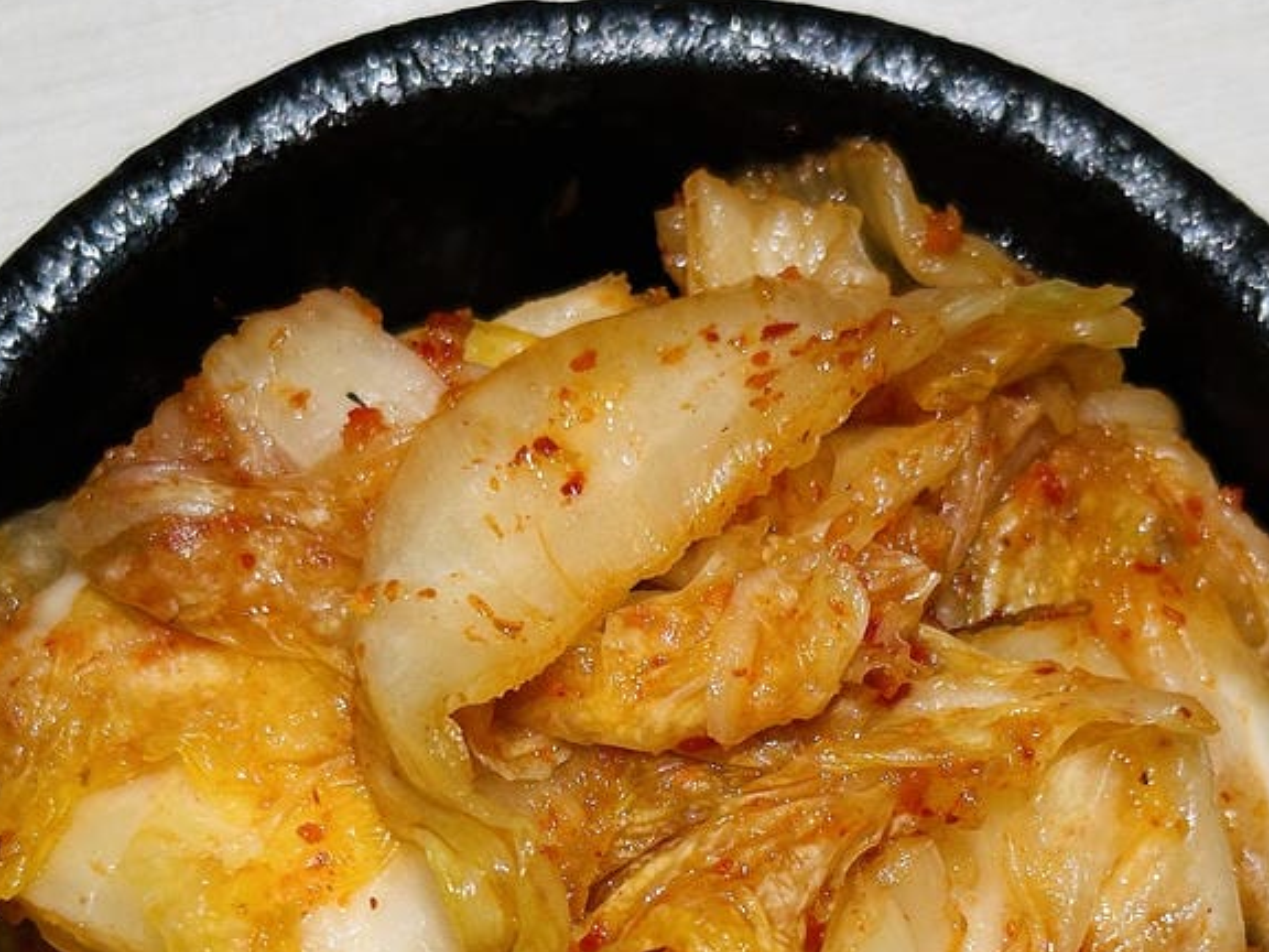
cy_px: 855
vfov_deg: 14.6
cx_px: 690
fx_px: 3666
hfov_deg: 19.6
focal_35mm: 100
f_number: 1.78
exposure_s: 1/129
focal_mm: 6.86
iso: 80
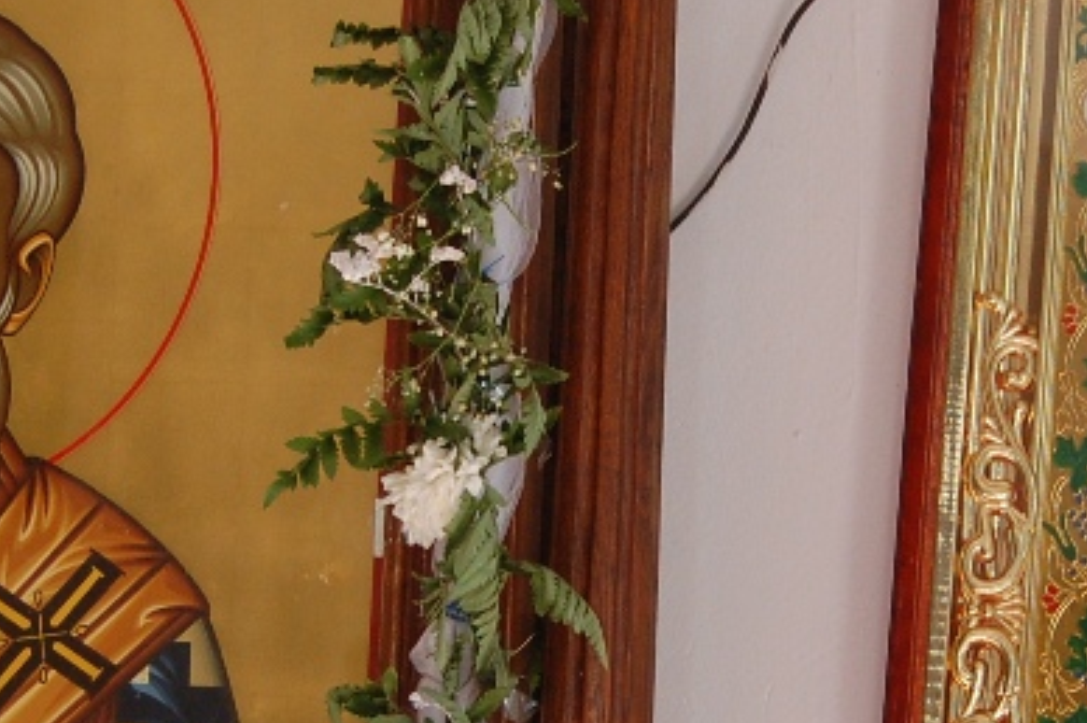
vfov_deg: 9.8
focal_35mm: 138
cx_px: 587
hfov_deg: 14.8
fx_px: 4178
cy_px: 650
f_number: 4.5
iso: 450
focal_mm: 31
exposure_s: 1/60
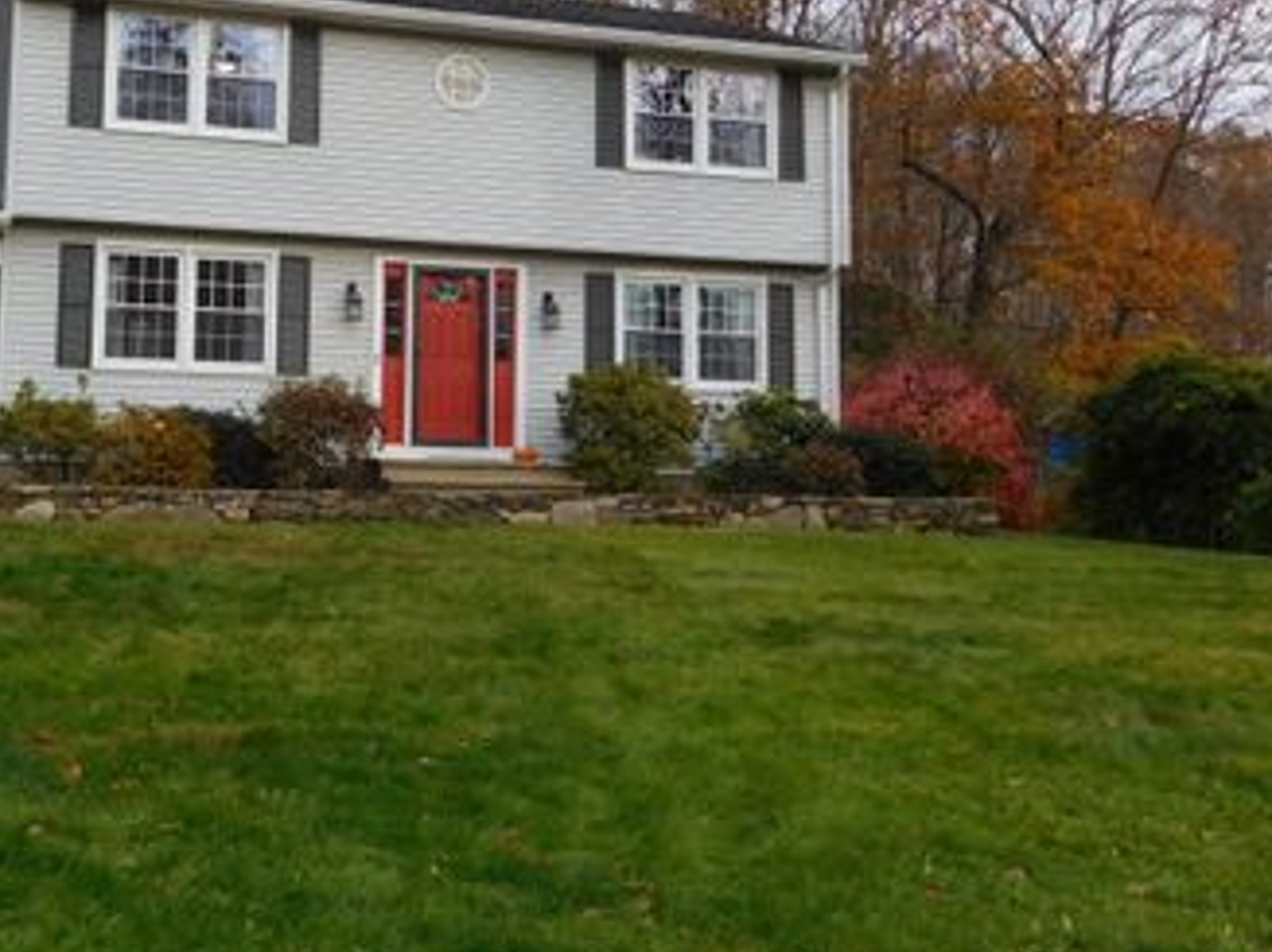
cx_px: 467
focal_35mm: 49
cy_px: 305
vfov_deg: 29.4
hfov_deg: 38.6
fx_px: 1800
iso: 125
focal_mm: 5.7
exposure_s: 1/250
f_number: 3.6
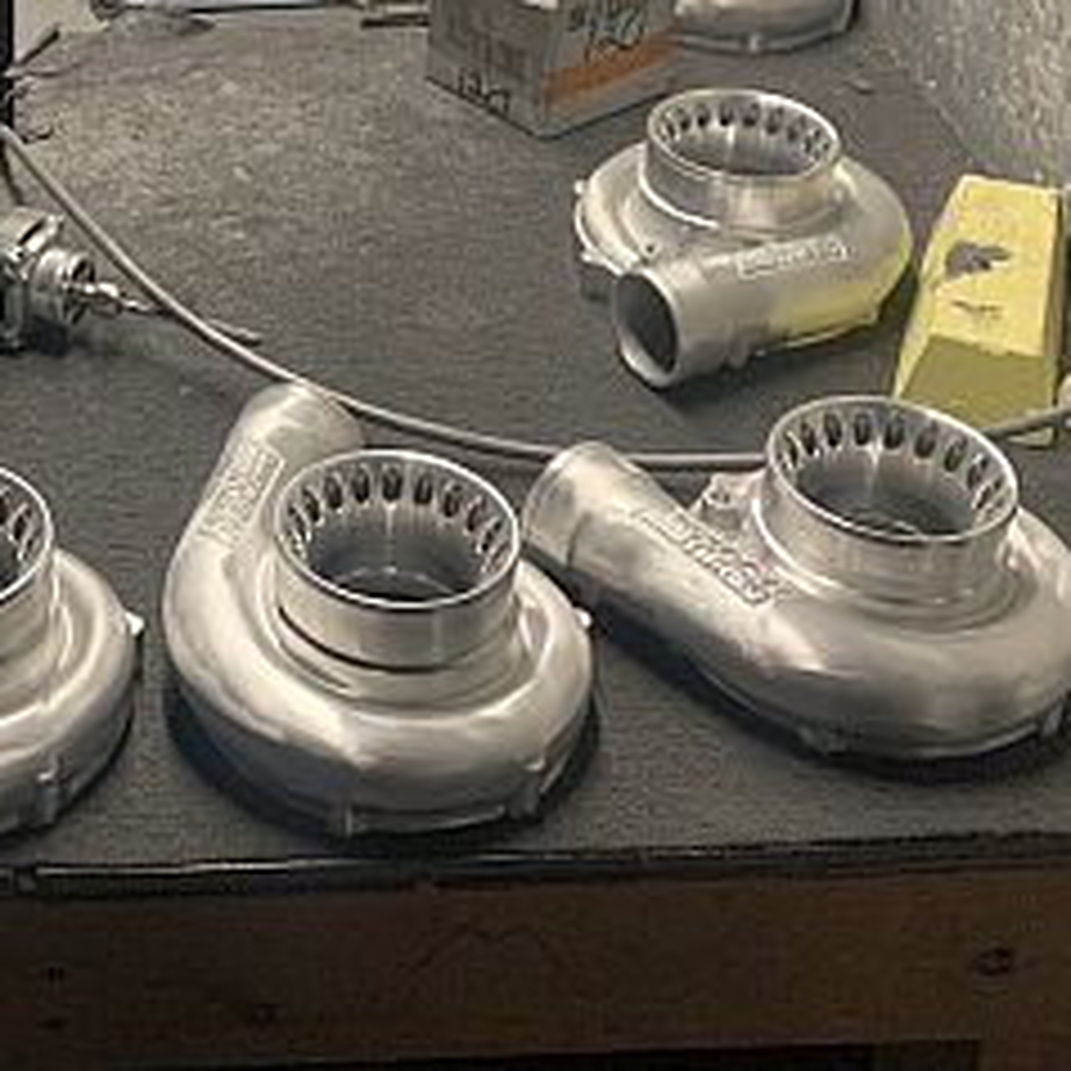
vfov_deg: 28.6
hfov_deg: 28.3
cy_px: 144
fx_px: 2030
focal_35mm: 58
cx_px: 90
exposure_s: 1/60
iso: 320
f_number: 1.8
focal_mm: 4.25
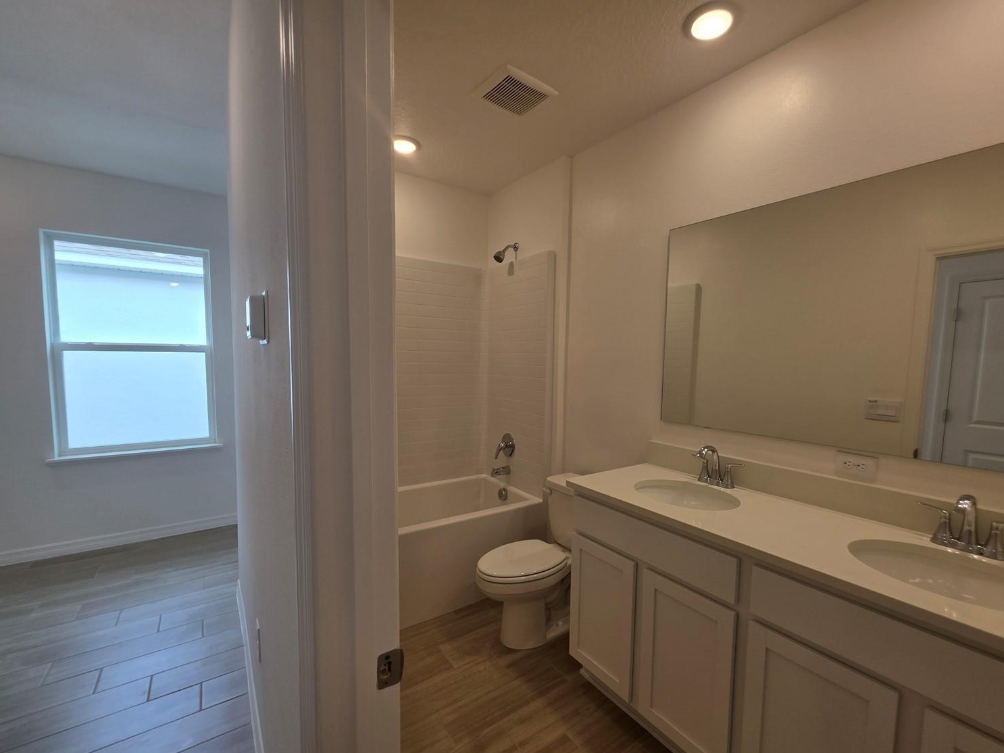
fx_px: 406
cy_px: 393
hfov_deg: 102.0
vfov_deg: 85.6
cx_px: 531
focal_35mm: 14
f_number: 1.9
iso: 25
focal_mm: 2.2
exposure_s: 1/120
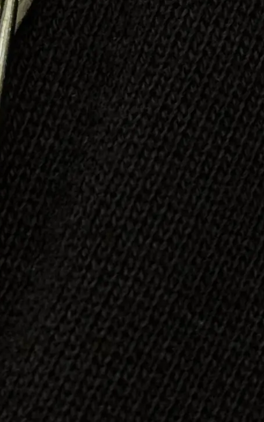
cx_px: 98
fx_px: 3236
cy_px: -365
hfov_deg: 4.7
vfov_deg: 7.2
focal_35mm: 281
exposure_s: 1/50
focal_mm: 6.76
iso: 160
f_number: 1.78
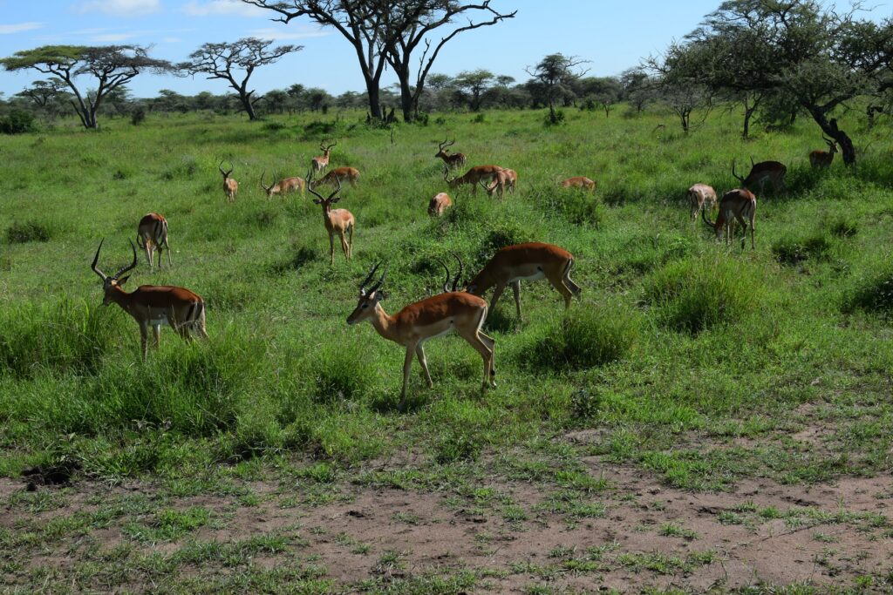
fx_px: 1302
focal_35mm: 52
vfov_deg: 25.8
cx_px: 446
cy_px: 298
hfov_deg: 37.8
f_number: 9
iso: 200
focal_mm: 35
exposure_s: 1/320
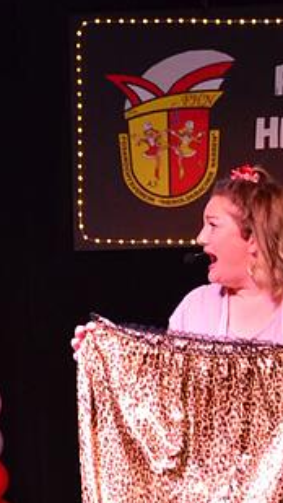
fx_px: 2439
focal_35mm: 183
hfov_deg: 6.6
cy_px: 394
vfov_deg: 11.7
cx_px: 124
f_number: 5.6
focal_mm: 50
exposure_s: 1/160
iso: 3200
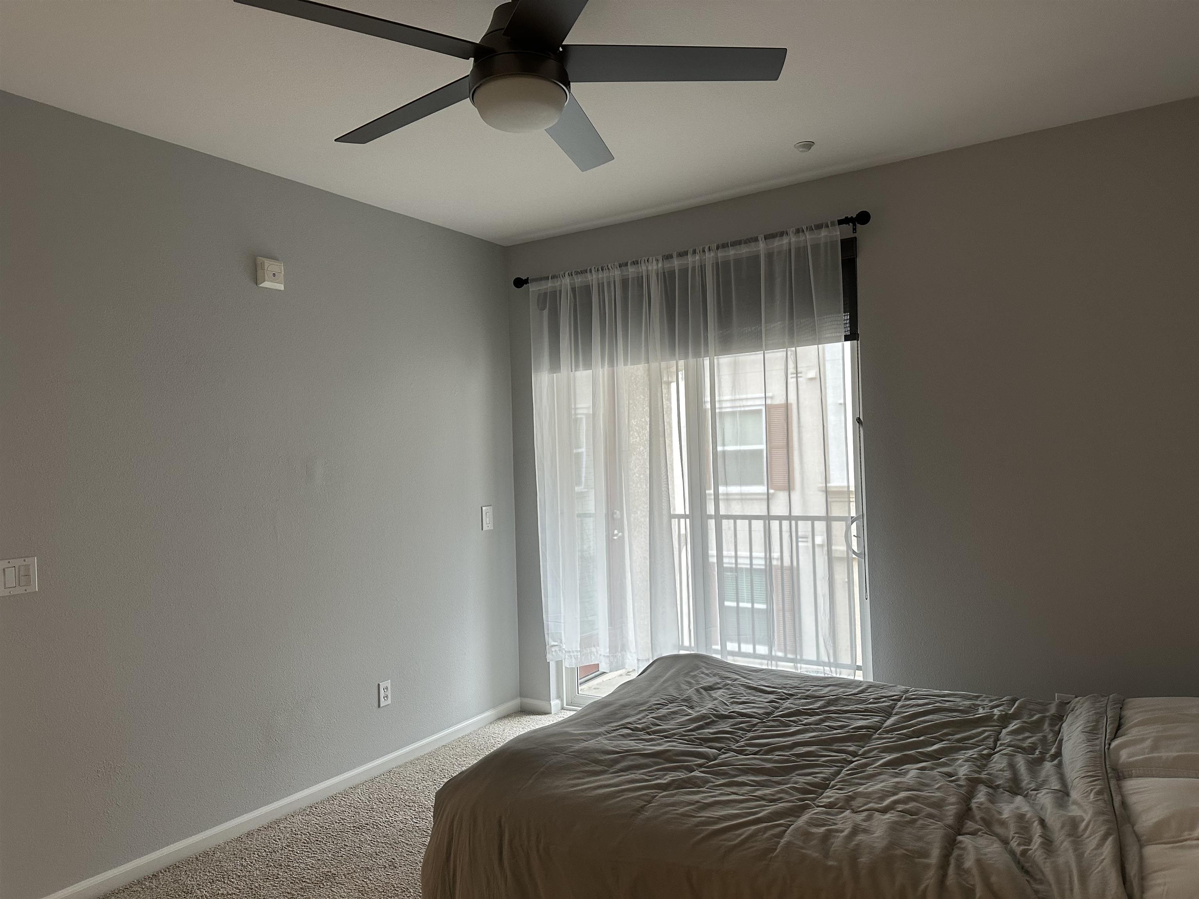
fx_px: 831
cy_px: 450
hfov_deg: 71.6
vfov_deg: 56.8
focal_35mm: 24
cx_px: 600
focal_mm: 6.86
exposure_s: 1/60
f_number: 1.78
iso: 160
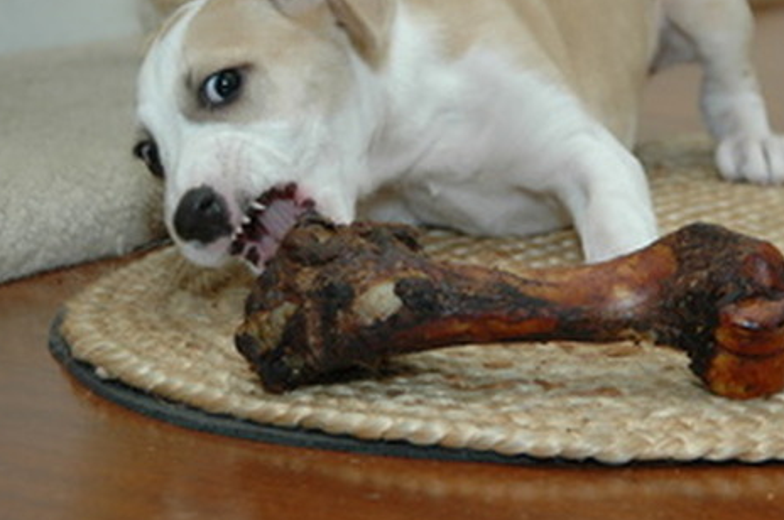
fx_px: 2740
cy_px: 156
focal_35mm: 126
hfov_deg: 16.2
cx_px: 559
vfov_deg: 10.8
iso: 250
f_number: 4.5
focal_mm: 50
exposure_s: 1/60
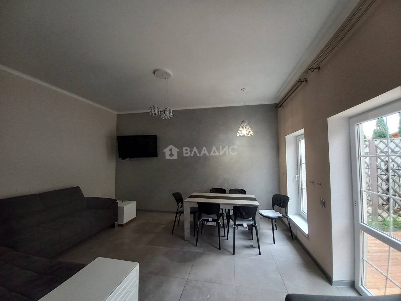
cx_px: 200
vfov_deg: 89.9
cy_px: 150
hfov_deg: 106.2
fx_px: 151
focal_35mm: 13
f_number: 2.2
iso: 160
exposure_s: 1/25
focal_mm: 1.42
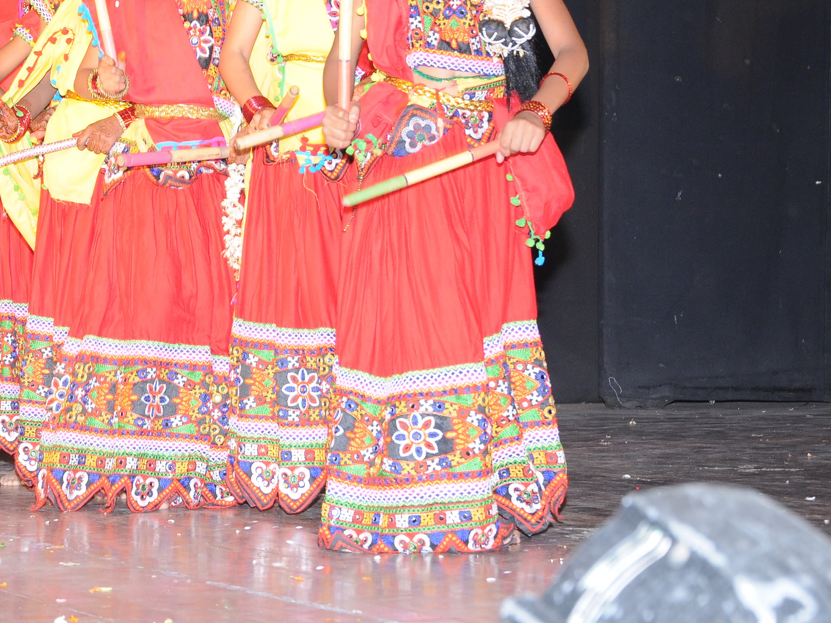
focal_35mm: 134
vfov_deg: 11.0
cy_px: 150
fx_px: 3217
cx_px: 111
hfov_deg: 14.6
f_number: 5.6
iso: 640
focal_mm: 50
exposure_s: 1/125
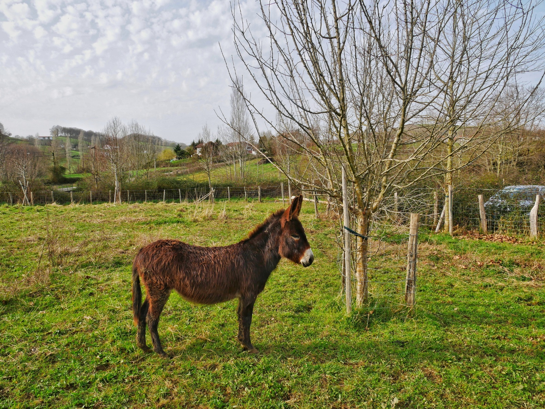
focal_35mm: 24
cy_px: 204
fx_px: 378
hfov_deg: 71.6
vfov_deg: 56.8
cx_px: 272
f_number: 9
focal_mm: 12
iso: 200
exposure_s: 1/160
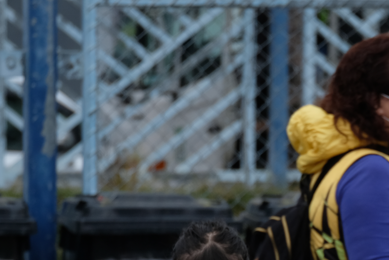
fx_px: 5845
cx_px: 402
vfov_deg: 2.5
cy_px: 356
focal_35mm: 541
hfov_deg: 3.8
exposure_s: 1/250
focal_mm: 120.6
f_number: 5.8
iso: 250
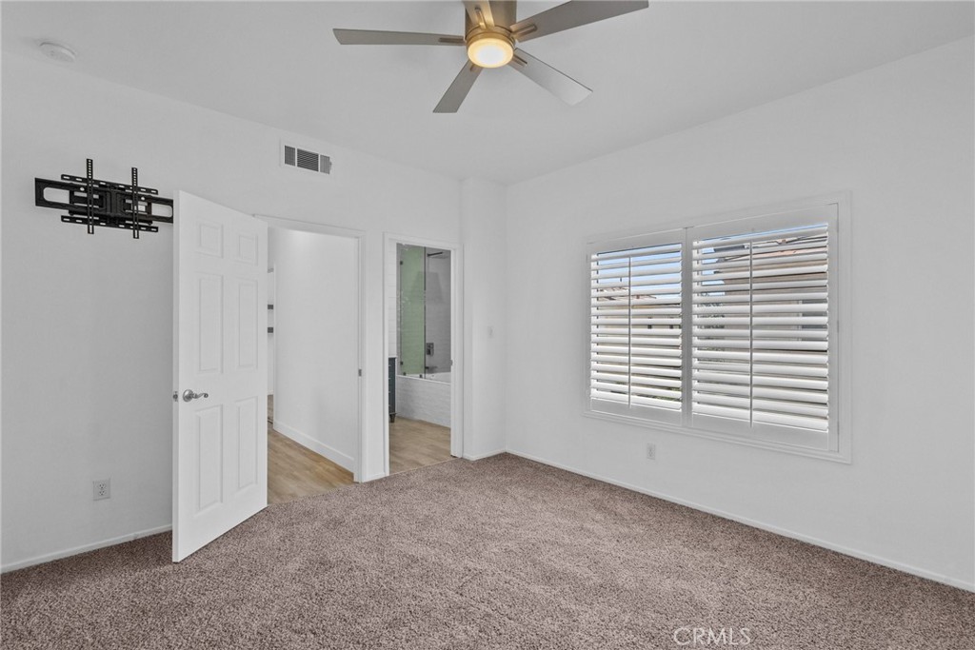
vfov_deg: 73.8
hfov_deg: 96.7
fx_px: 433
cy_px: 325
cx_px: 488
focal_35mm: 16
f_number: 8
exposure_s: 1/30
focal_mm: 16
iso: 2000
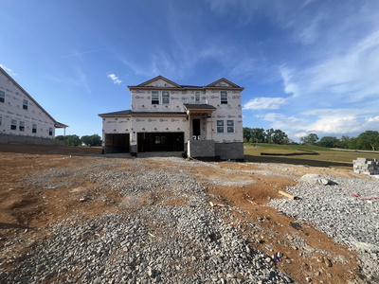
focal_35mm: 13
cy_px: 142
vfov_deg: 89.9
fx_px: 142
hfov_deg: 106.2
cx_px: 190
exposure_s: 1/1292
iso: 32
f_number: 1.8
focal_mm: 1.57
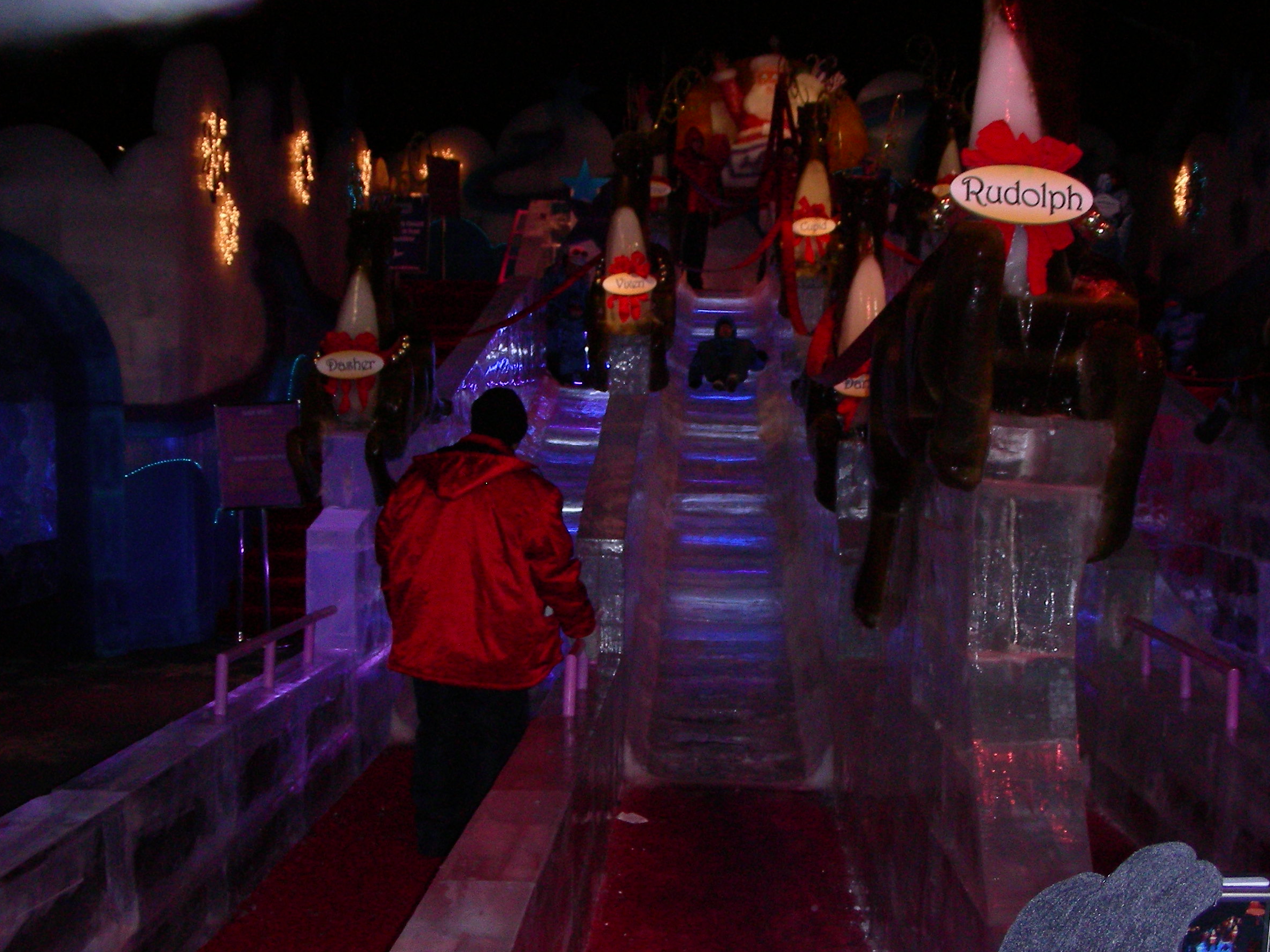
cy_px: 552
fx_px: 1651
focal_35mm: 45
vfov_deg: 32.1
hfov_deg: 42.0
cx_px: 719
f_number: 3.5
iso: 200
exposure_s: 1/60.1
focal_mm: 6.3
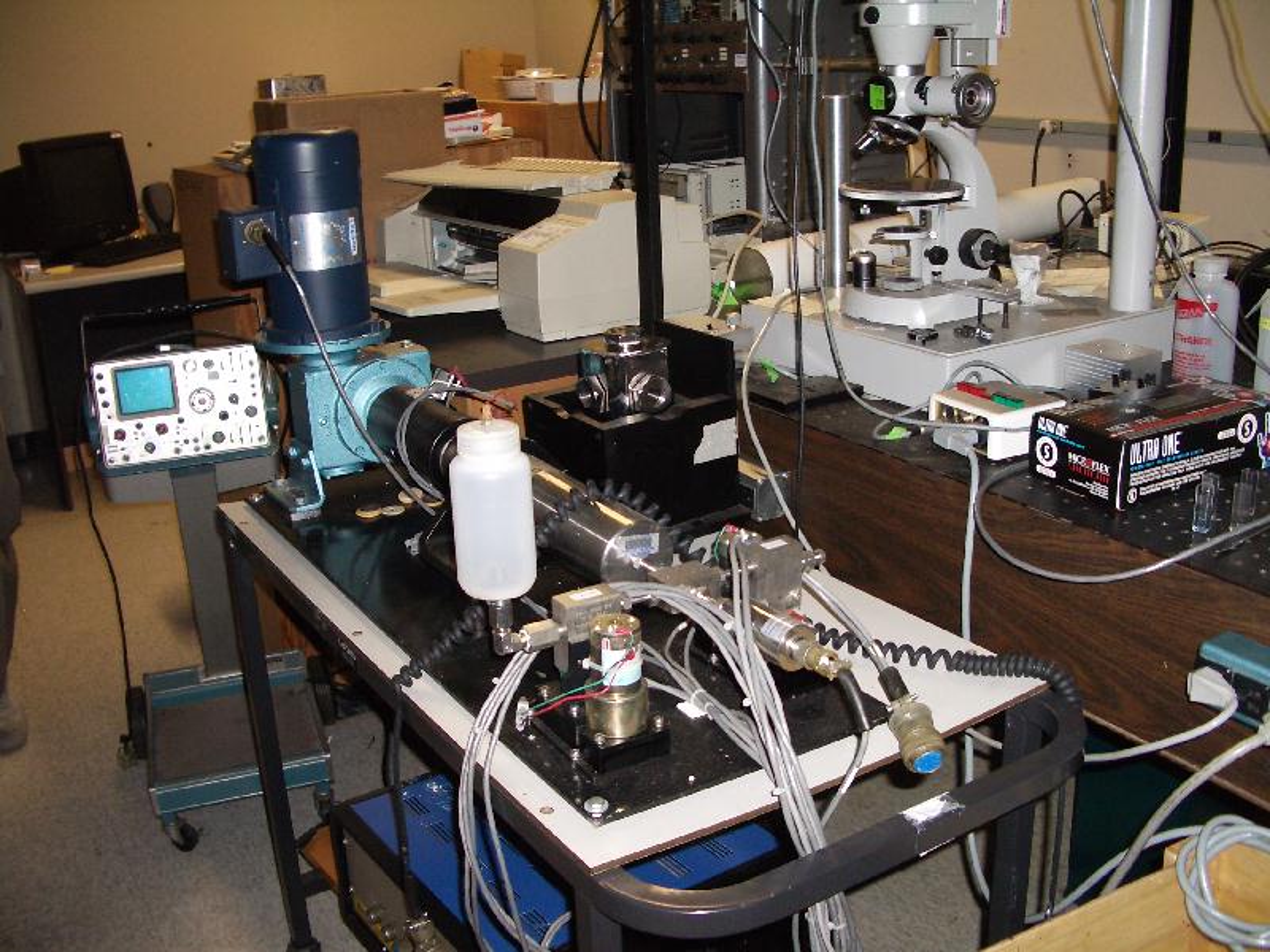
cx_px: 635
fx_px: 1284
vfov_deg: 40.7
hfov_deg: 52.6
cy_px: 476
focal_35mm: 35
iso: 200
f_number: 2.6
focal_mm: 5.8
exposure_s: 1/60
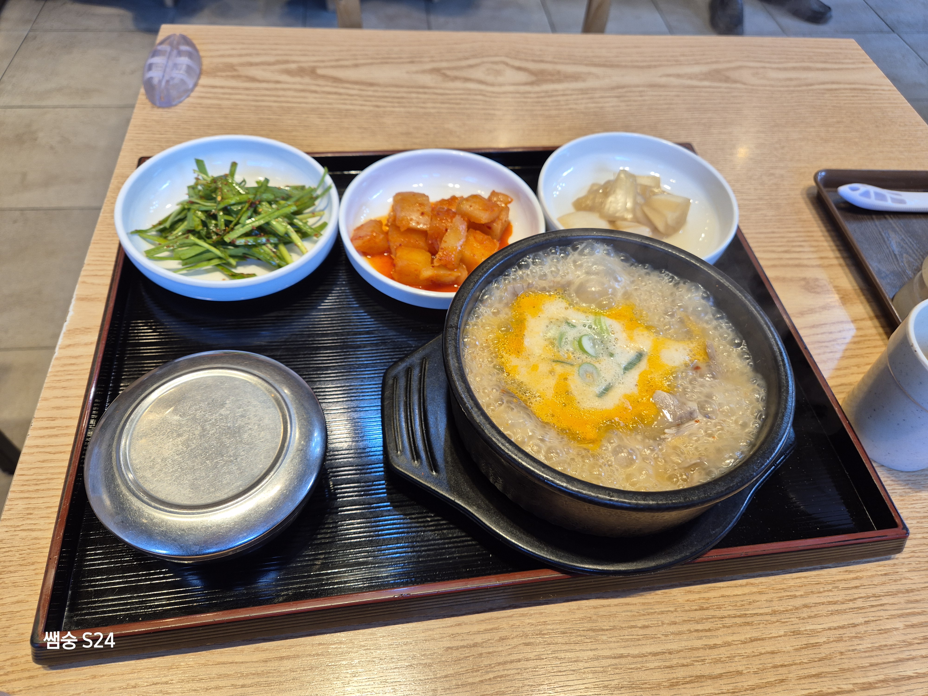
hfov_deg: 73.9
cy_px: 348
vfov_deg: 58.9
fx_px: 617
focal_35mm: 23
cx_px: 464
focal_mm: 5.4
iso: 64
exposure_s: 1/120
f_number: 1.8
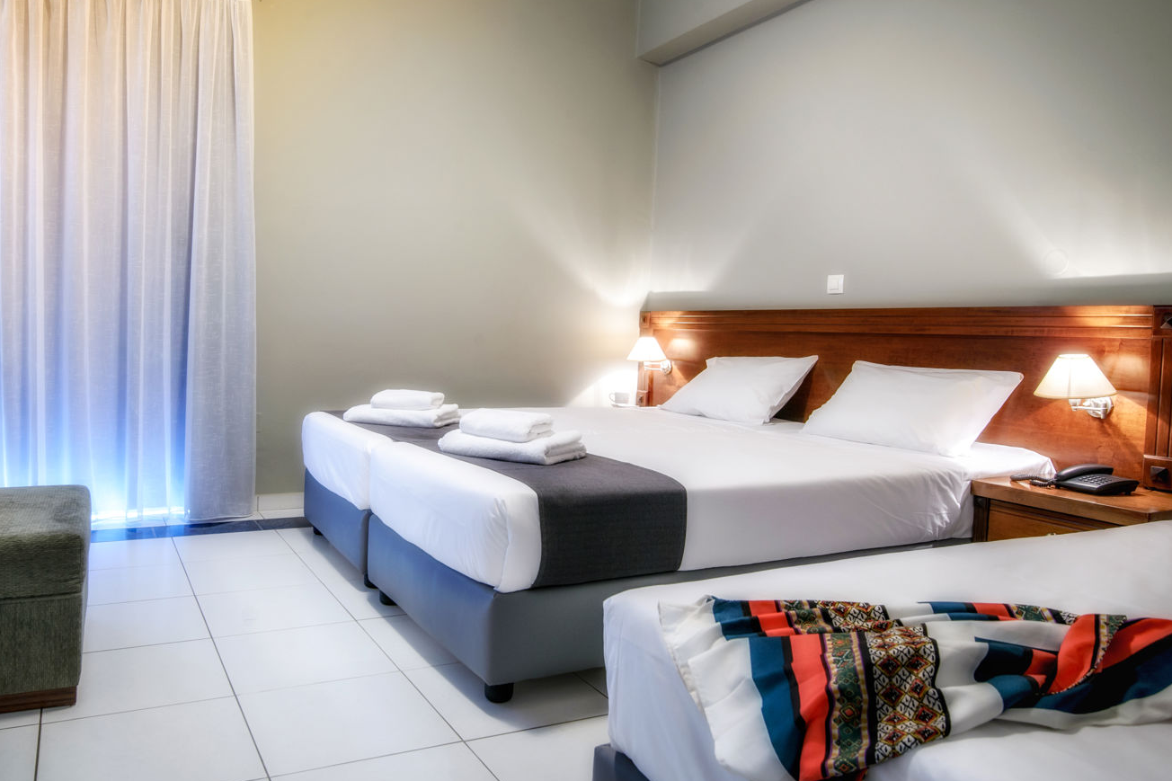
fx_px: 879
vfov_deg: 47.9
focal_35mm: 27
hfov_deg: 67.1
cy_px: 373
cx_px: 508
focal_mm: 22
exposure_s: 1/1.25
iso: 400
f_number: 10
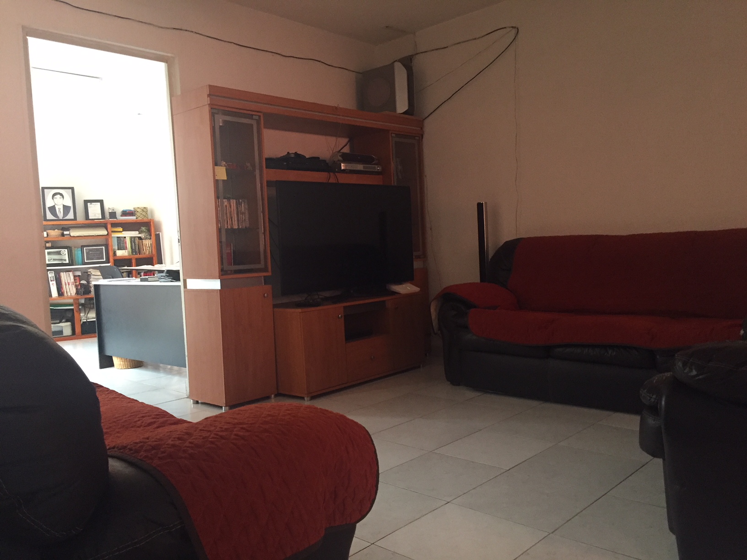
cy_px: 280
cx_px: 374
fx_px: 626
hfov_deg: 61.7
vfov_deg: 48.2
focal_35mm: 29
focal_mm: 4.15
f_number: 2.2
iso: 200
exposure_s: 1/30
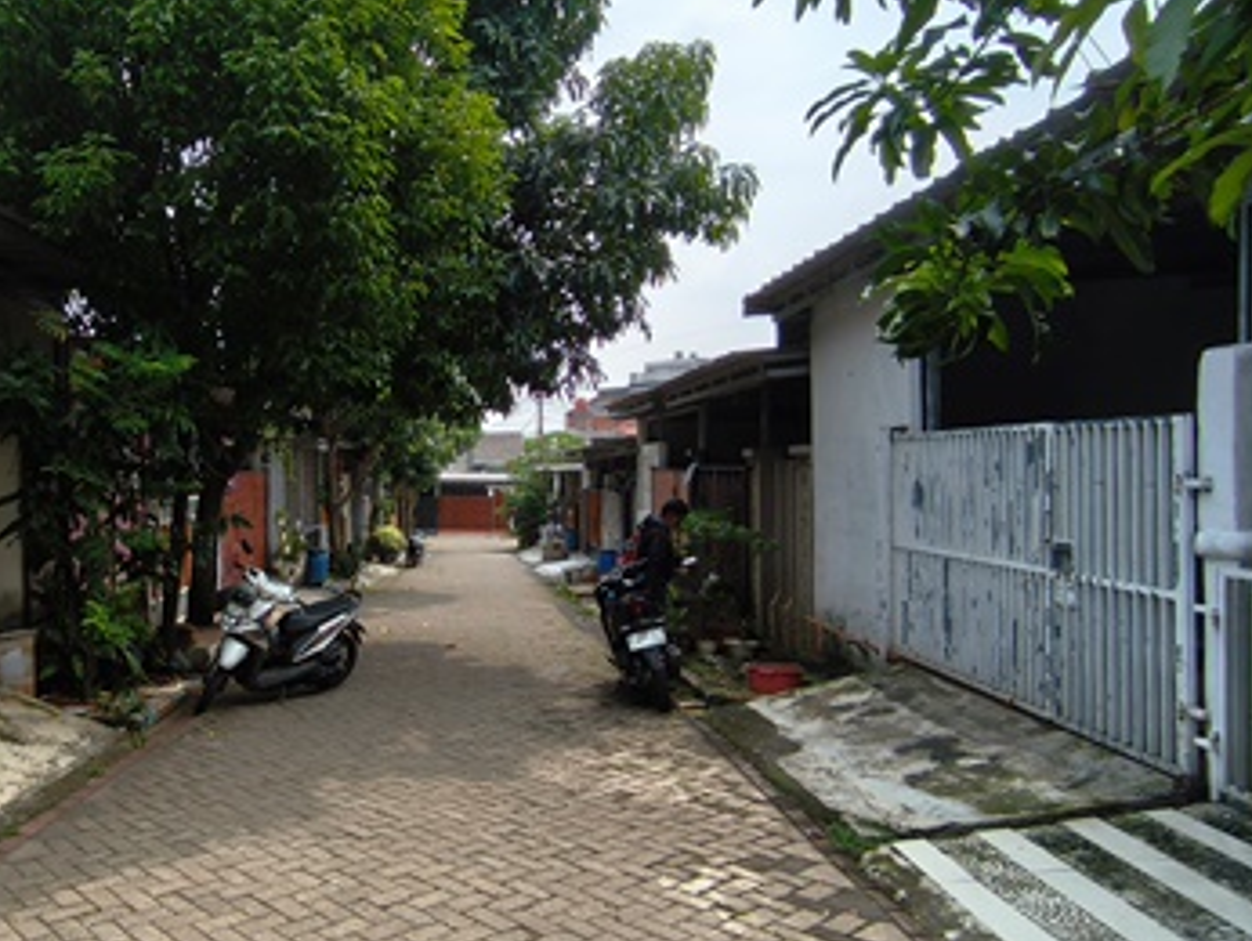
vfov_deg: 53.1
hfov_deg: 63.2
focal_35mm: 26
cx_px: 306
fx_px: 941
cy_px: 496
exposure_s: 1/363
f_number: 2.2
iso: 50
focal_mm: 1.65
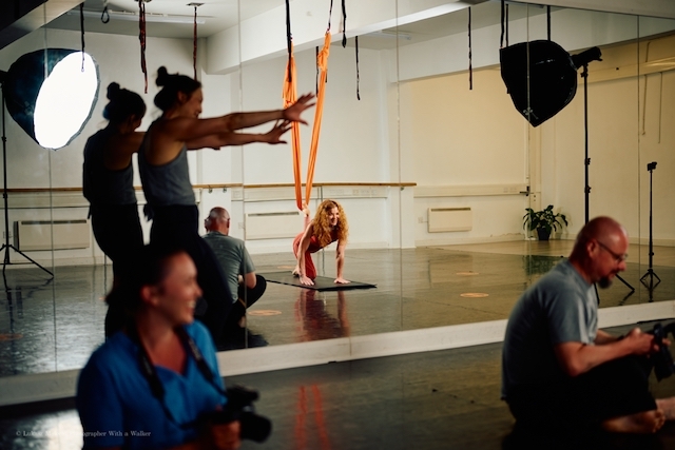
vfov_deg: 27.0
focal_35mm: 50
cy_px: 225
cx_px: 338
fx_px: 938
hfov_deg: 39.6
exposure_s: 1/200
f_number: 1.8
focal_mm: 50
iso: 100
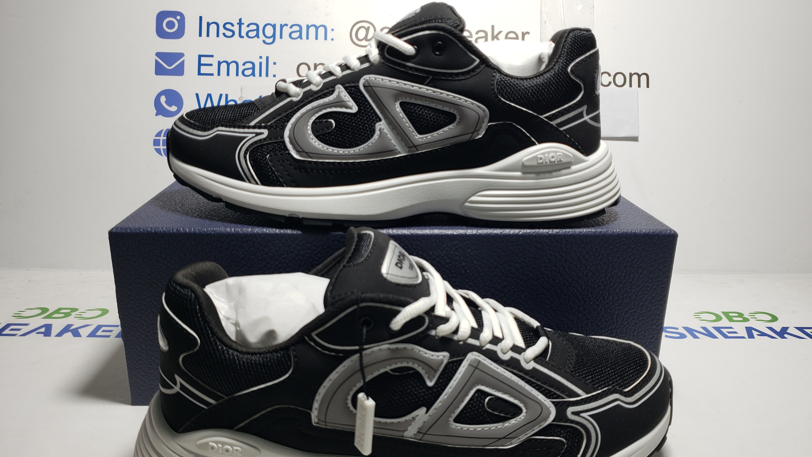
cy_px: 275
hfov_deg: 66.1
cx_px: 412
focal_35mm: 29
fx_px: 624
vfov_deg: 40.0
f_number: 1.5
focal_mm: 4.3
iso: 50
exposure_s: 1/439
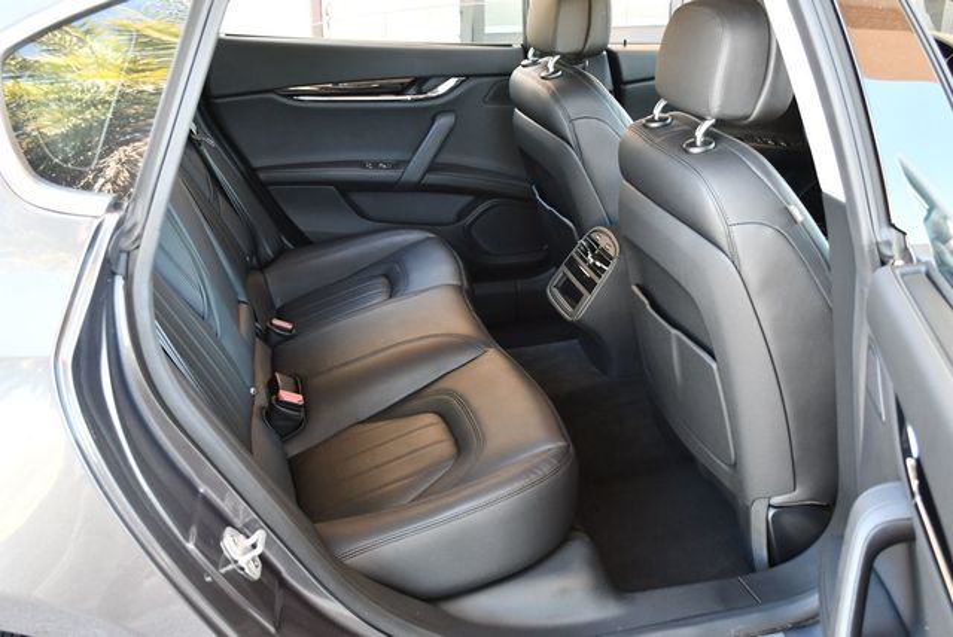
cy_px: 318
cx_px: 476
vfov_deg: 36.9
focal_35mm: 36
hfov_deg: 53.1
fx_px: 954
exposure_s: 1/125
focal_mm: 18
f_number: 3.5
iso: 1250
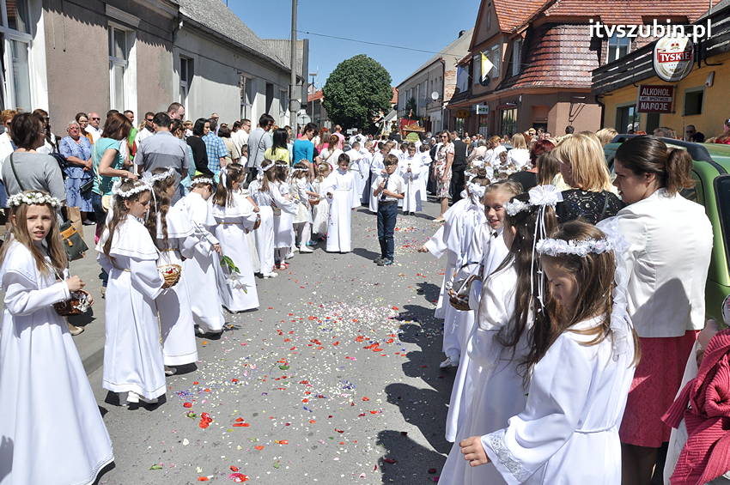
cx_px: 365
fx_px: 547
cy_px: 242
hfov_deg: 67.4
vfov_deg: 47.8
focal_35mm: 27
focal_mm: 18
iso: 400
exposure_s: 1/640
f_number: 13
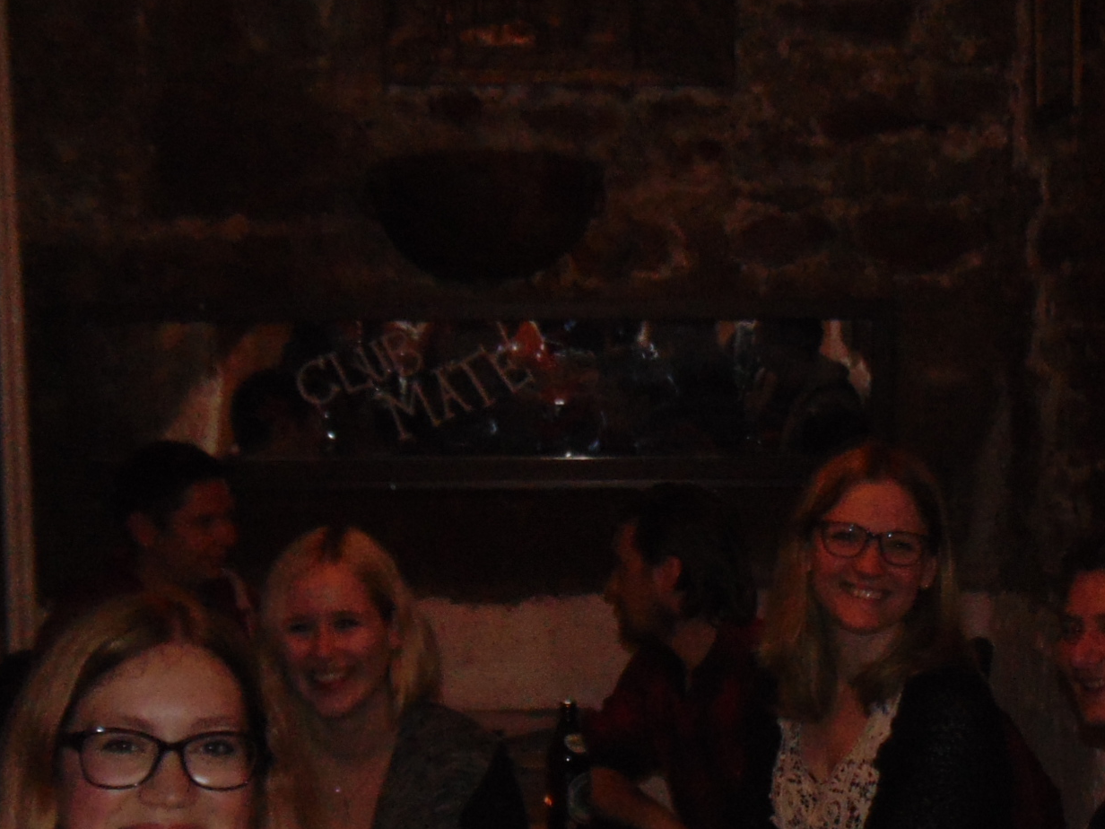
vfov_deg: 19.7
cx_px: 766
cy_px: 640
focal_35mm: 74
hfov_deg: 26.1
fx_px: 2362
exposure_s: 1/8
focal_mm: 4.5
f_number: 3
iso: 200
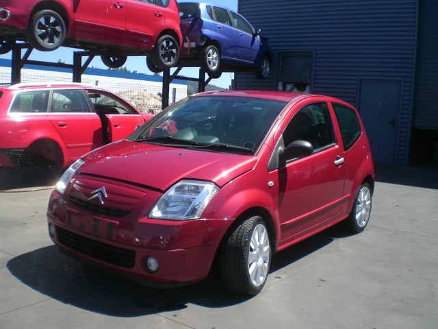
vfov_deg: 37.7
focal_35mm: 38
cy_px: 164
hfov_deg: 49.0
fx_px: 481
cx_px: 219
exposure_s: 1/320
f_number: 4.4
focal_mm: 6.3
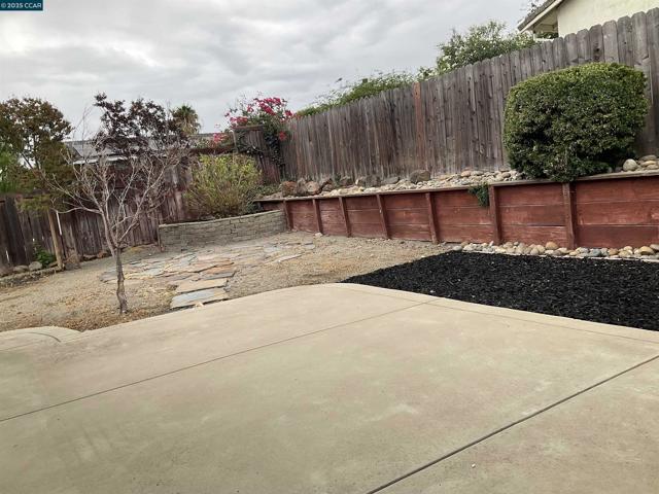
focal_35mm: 29
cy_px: 247
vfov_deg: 48.2
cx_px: 330
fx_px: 552
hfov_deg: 61.7
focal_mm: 3
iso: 16
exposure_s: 1/331
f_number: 1.8
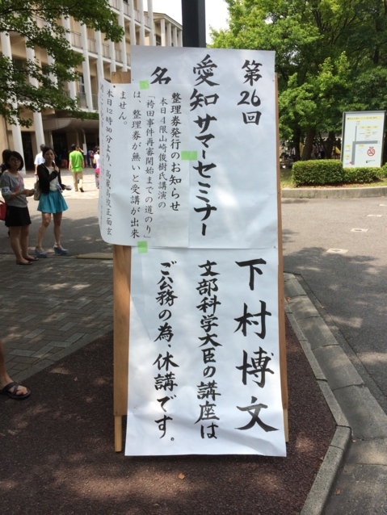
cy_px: 258
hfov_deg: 46.8
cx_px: 194
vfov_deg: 59.9
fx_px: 447
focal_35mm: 30
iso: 32
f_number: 2.2
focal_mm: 4.12
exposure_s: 1/1244
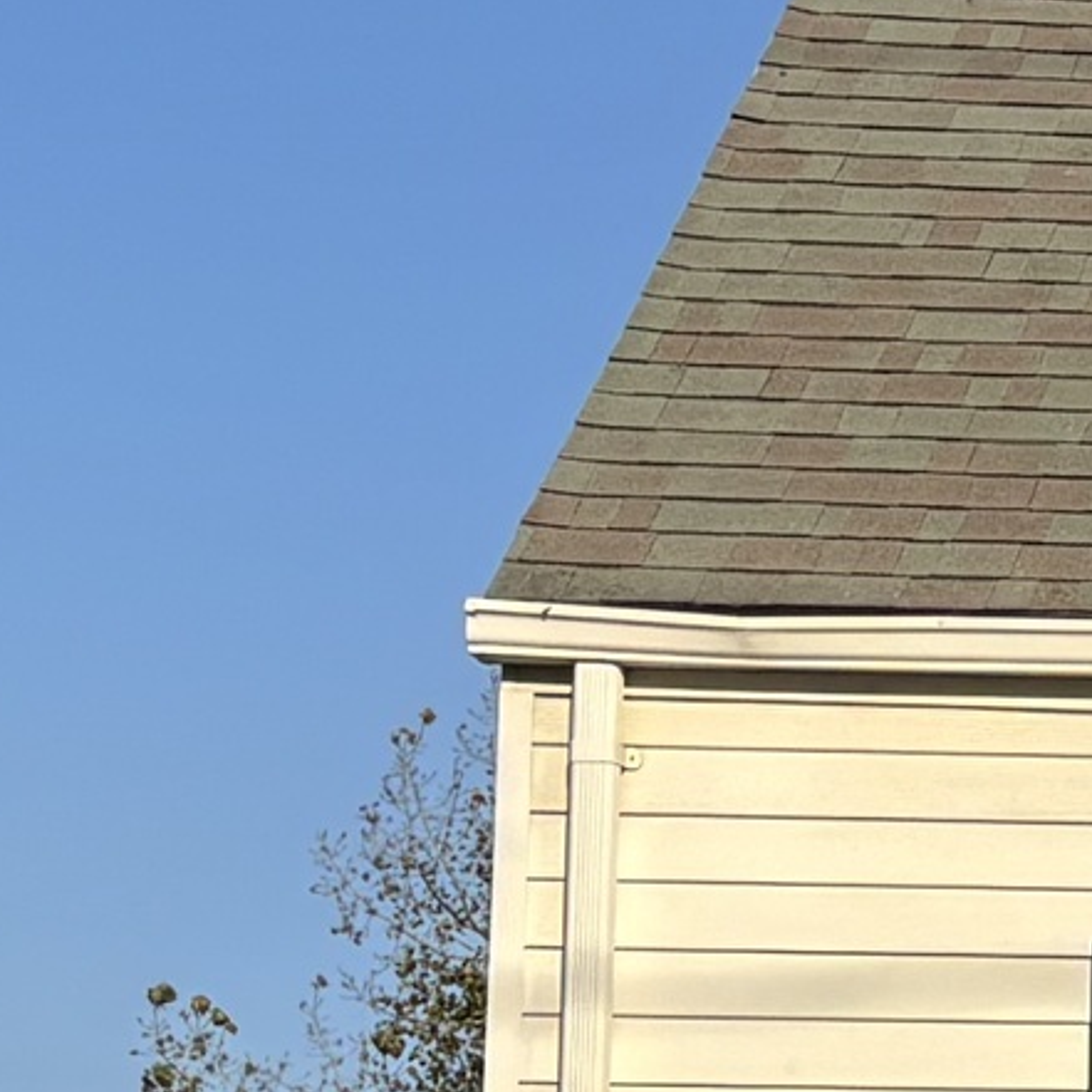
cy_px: 1253
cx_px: 2974
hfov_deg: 9.3
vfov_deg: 10.8
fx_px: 5710
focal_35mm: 160
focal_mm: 5.96
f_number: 1.6
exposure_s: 1/2933
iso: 50
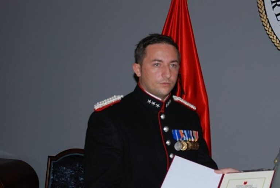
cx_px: 140
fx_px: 339
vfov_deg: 30.9
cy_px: 94
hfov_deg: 44.9
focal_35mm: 44
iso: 200
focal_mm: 29
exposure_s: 1/60
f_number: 4
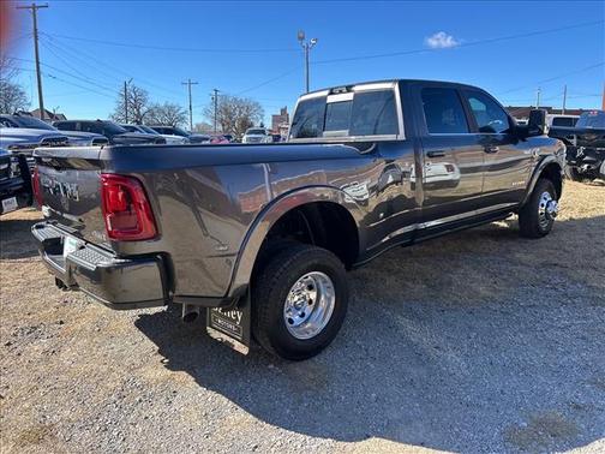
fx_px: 454
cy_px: 227
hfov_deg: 67.3
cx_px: 302
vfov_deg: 53.1
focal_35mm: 26
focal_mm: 5.7
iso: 50
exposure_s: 1/1361
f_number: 1.5
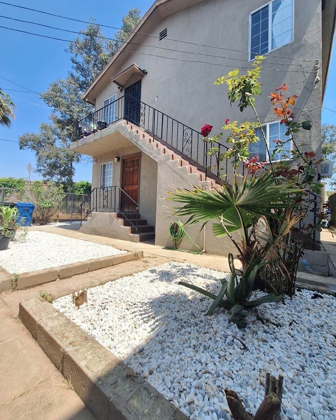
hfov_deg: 88.0
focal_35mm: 14
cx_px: 166
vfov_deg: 100.7
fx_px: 174
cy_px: 210
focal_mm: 1.74
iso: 40
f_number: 2.2
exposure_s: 1/1876
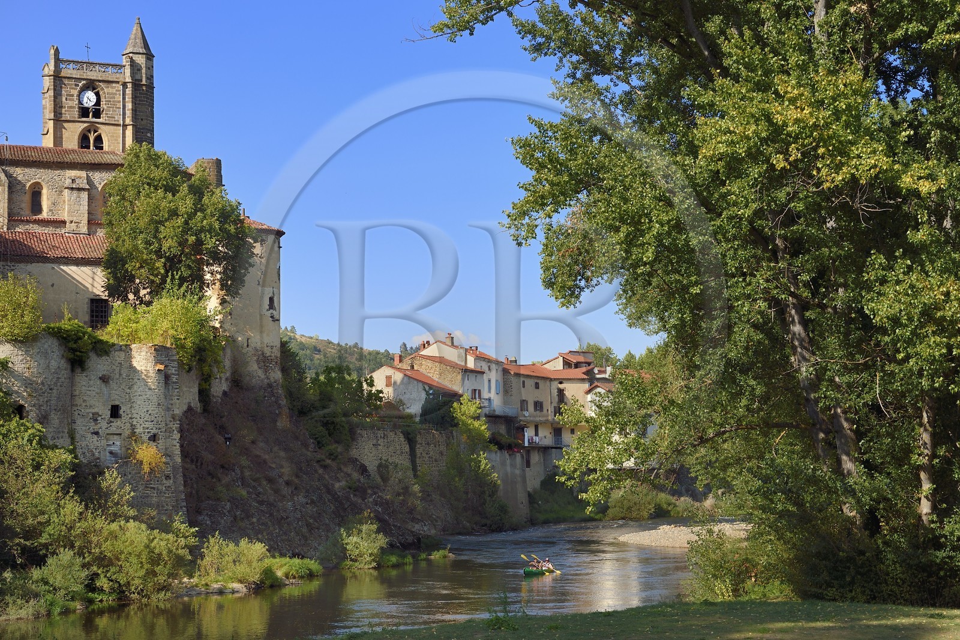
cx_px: 480
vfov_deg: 21.9
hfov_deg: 32.4
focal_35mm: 62
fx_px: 1653
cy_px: 320
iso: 200
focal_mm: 62
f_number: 10
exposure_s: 1/250
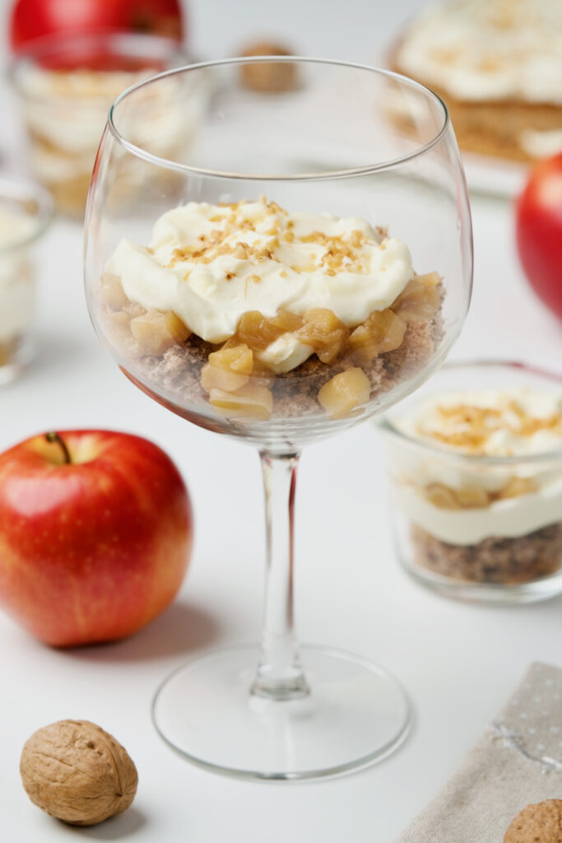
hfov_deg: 9.7
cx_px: 281
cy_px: 422
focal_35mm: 141
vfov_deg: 14.5
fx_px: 3300
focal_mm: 141
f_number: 6.3
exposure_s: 1/13
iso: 100
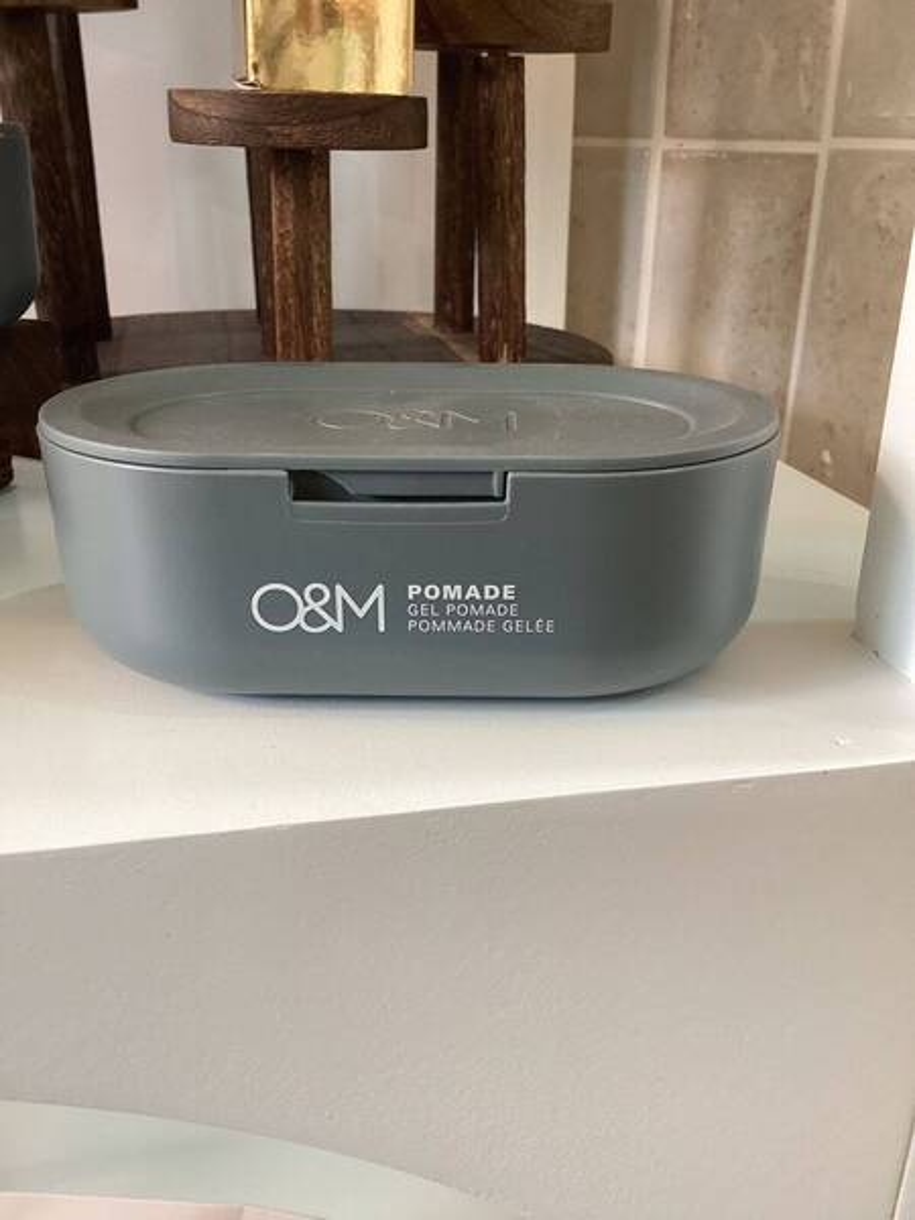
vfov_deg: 58.4
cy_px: 610
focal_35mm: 31
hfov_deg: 45.4
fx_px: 1093
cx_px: 458
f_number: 2.4
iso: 100
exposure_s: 1/50
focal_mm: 3.3
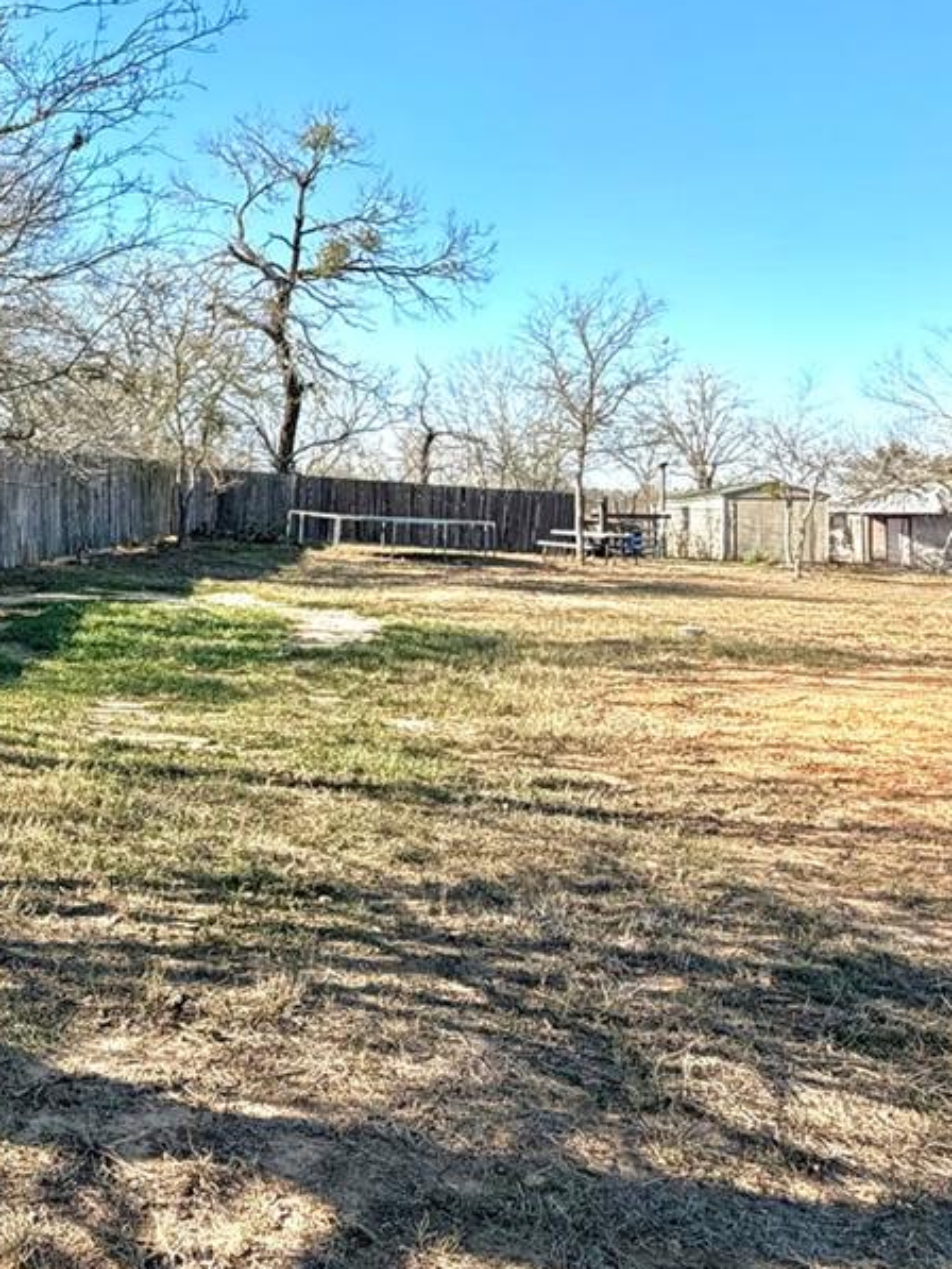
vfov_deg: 51.0
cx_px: -28
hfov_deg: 35.4
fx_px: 1320
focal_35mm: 36
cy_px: 500
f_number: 2.2
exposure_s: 1/658
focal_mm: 2.22
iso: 40
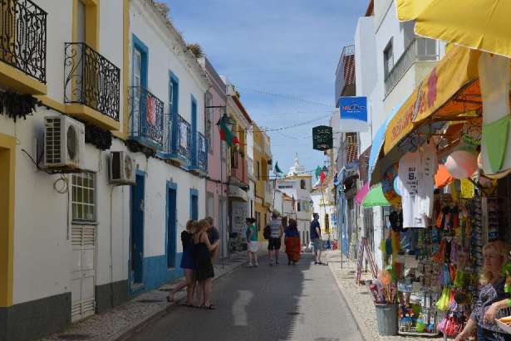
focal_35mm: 52
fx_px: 739
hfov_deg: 38.0
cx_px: 206
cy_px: 168
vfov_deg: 26.0
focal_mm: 40
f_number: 11
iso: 125
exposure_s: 1/250
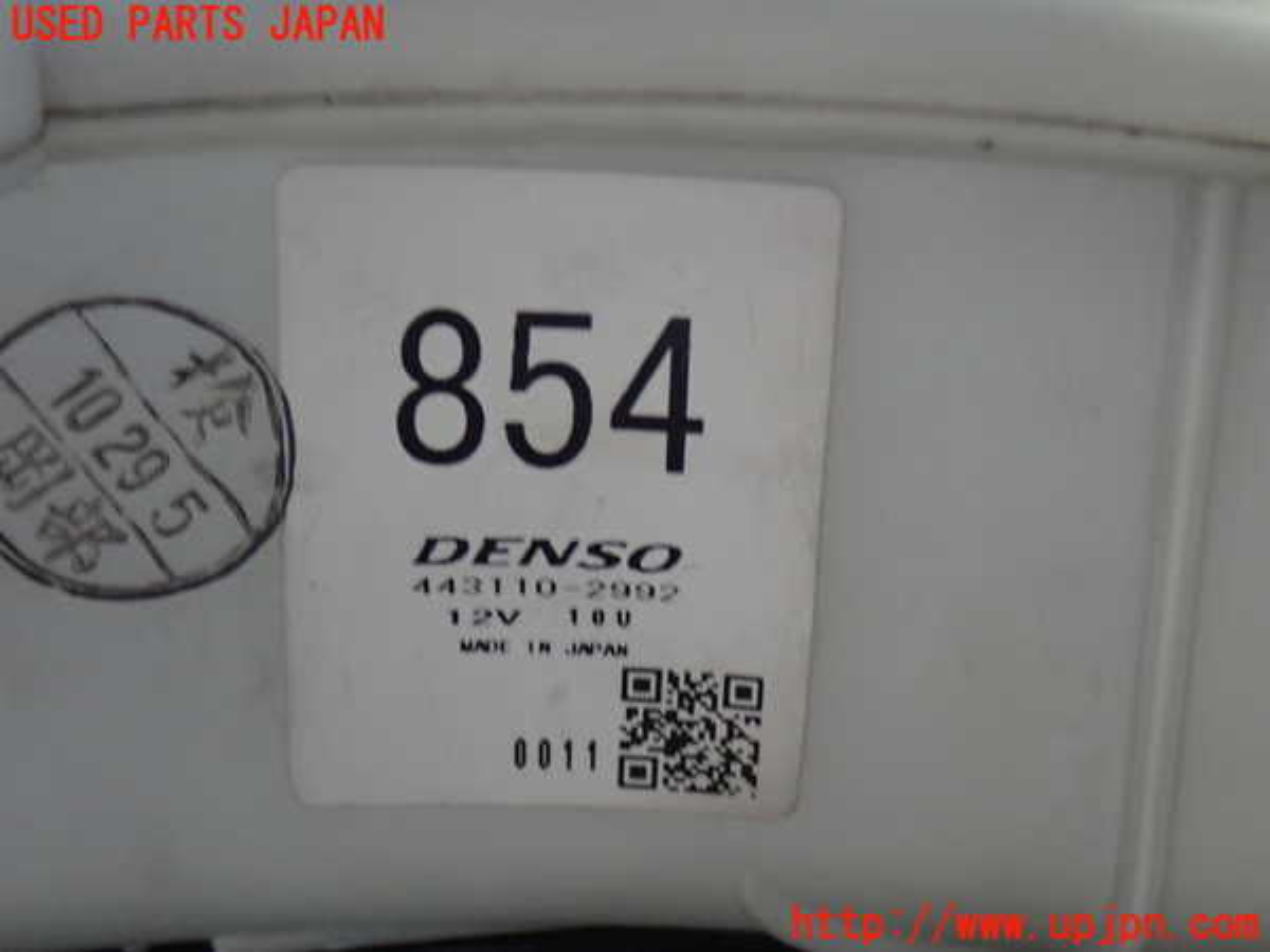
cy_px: 476
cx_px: 635
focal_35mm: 71
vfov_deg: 20.7
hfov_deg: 27.4
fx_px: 2605
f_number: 3.9
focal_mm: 12.73
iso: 800
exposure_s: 1/20
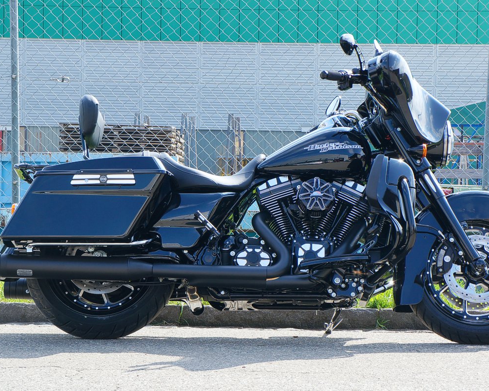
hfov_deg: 20.5
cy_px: 195
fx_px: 1354
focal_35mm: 94
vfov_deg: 16.4
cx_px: 267
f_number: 8
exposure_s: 1/125
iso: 100
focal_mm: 55
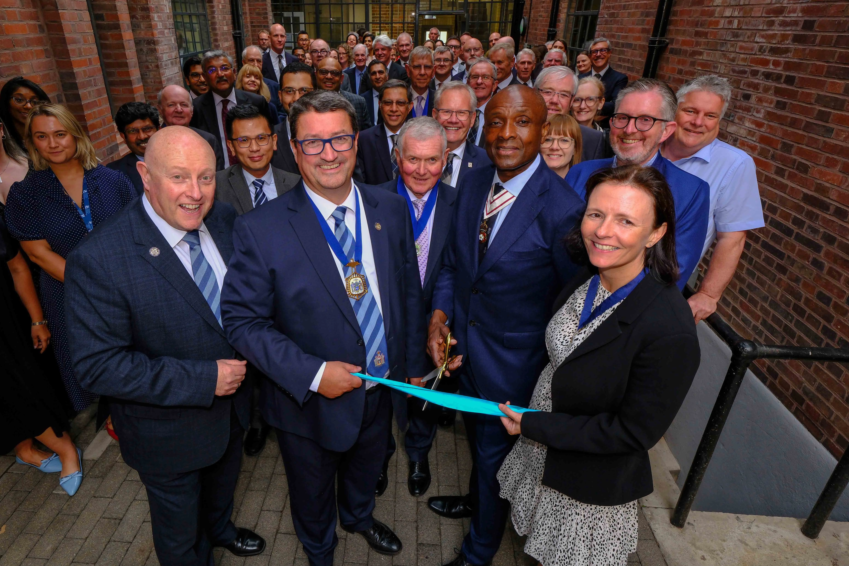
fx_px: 472
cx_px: 370
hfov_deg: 83.6
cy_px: 259
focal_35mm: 20
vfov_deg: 61.8
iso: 640
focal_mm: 10.8
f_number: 5.6
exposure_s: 1/60
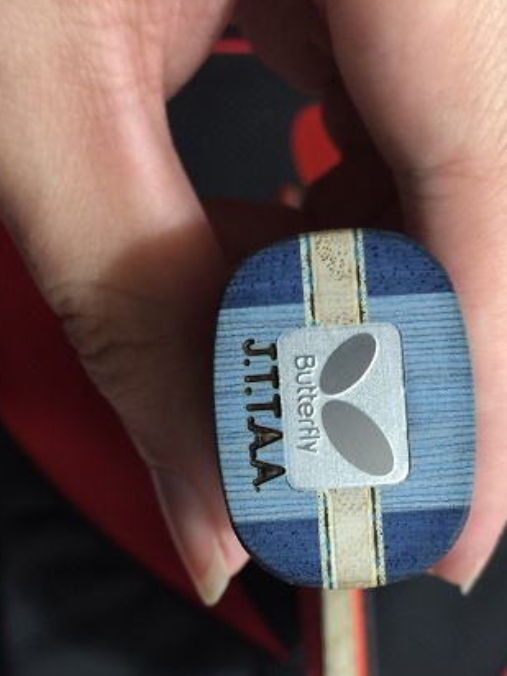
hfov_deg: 32.2
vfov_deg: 40.9
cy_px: 504
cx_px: 277
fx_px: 879
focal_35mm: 45
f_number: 2.2
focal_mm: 4.15
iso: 80
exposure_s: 1/4
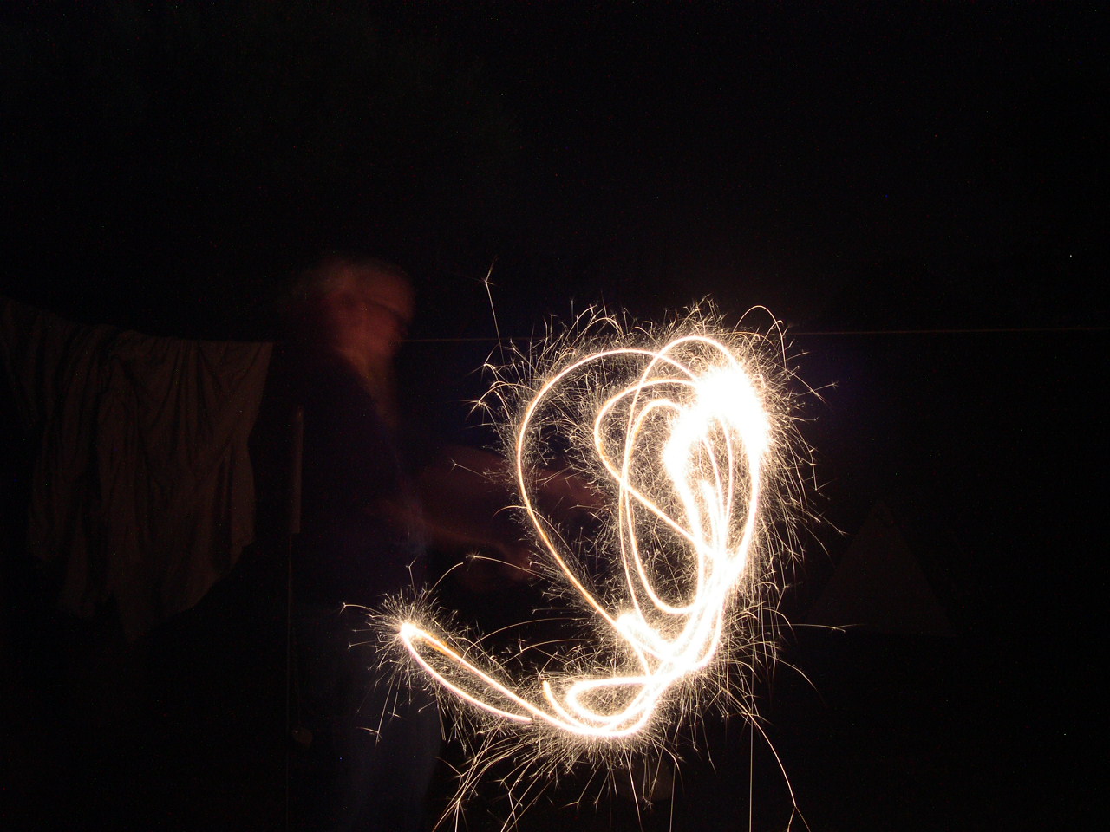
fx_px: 1219
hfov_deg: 49.0
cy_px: 416
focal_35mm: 38
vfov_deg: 37.7
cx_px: 555
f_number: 7.6
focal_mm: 8
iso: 100
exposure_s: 8
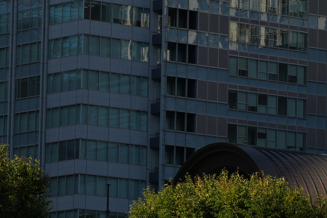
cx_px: 589
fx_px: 3615
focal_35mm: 398
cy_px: 45
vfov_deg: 3.5
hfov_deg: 5.1
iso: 100
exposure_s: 1/500
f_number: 5.6
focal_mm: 85
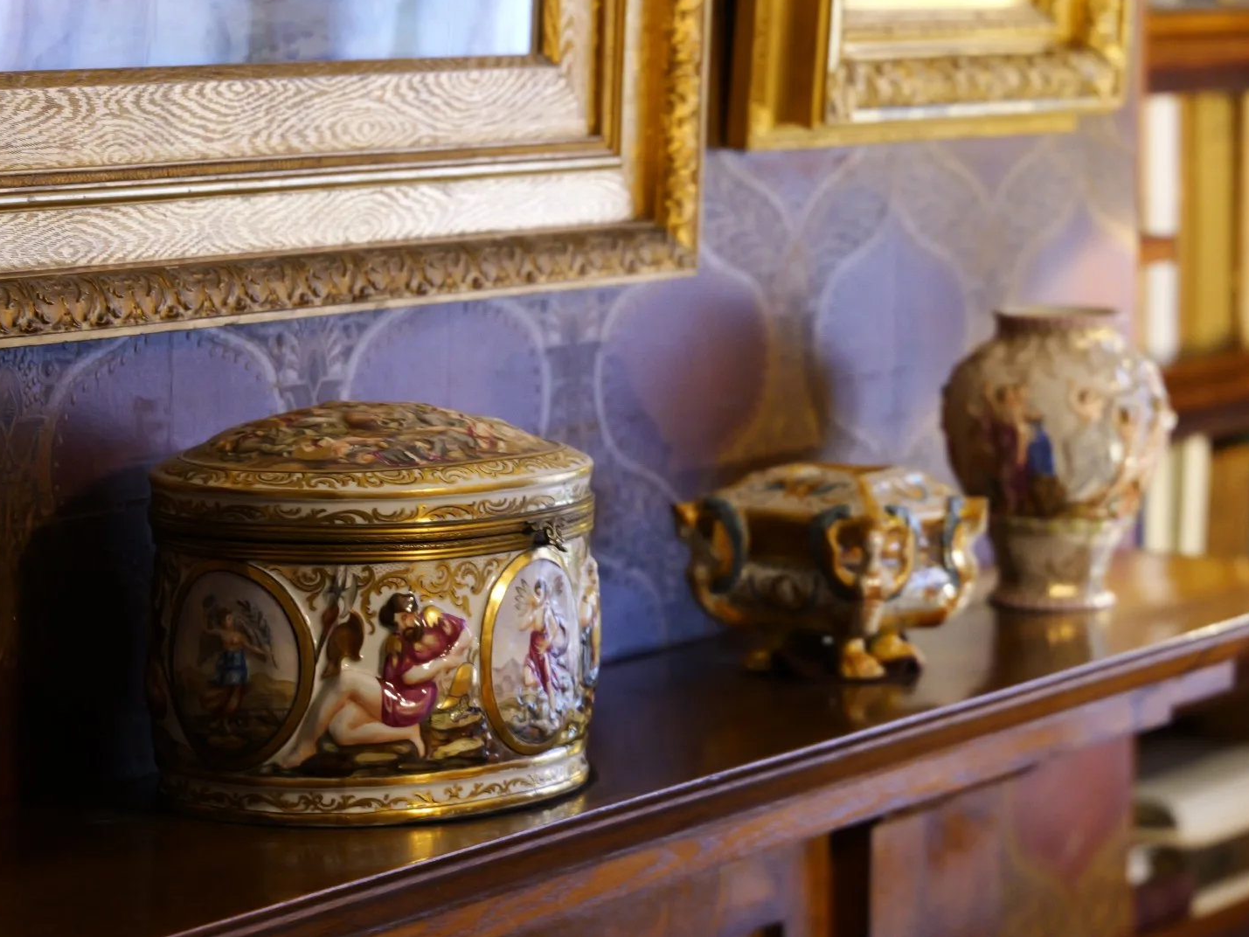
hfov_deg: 13.6
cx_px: 668
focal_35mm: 145
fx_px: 5232
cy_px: 469
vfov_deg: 10.2
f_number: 6.3
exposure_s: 1/10
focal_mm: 133
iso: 6400
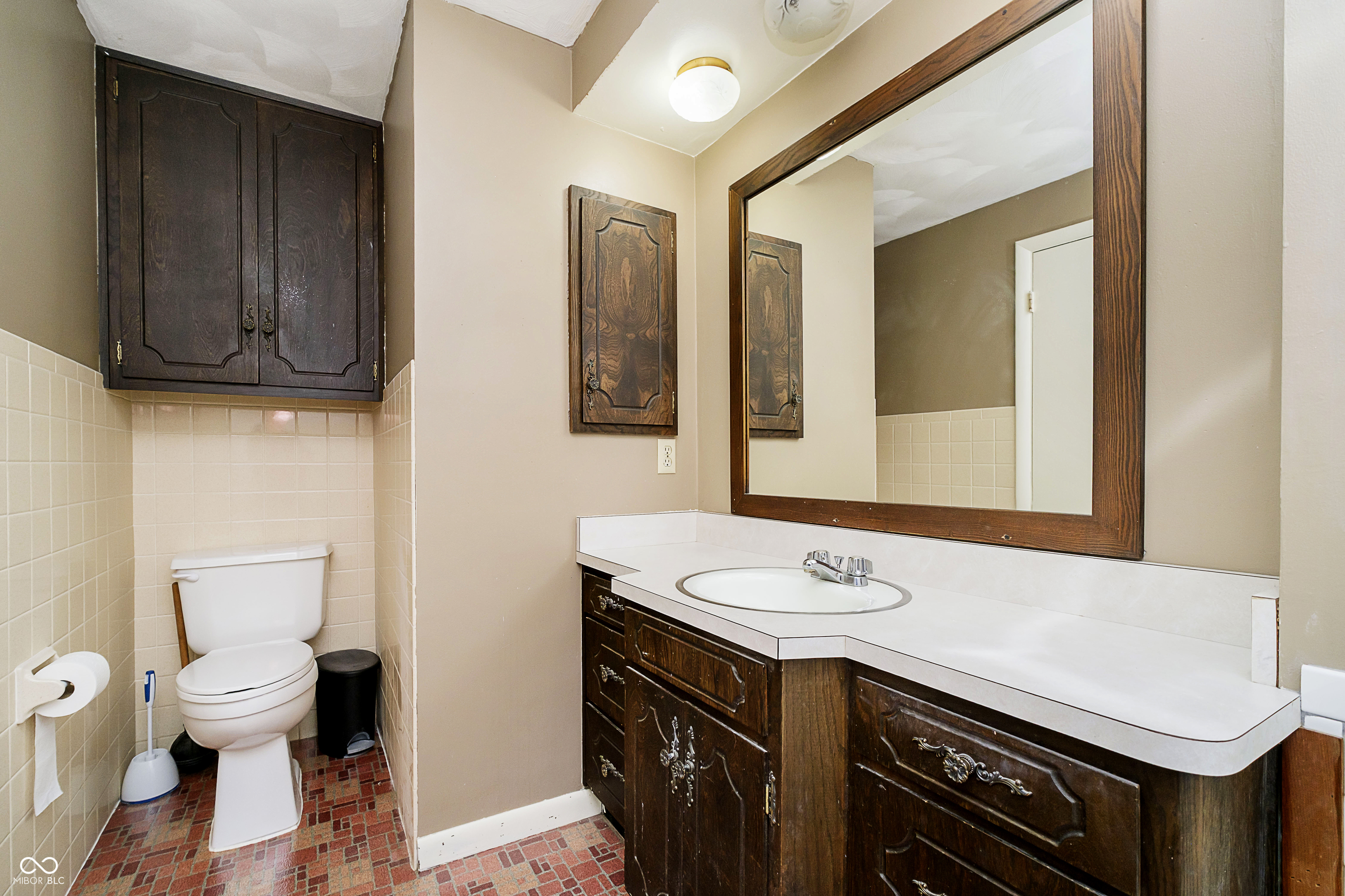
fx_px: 560
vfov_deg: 77.3
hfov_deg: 100.4
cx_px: 672
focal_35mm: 15
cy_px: 448
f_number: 4
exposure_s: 1/30
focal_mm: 10
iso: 500
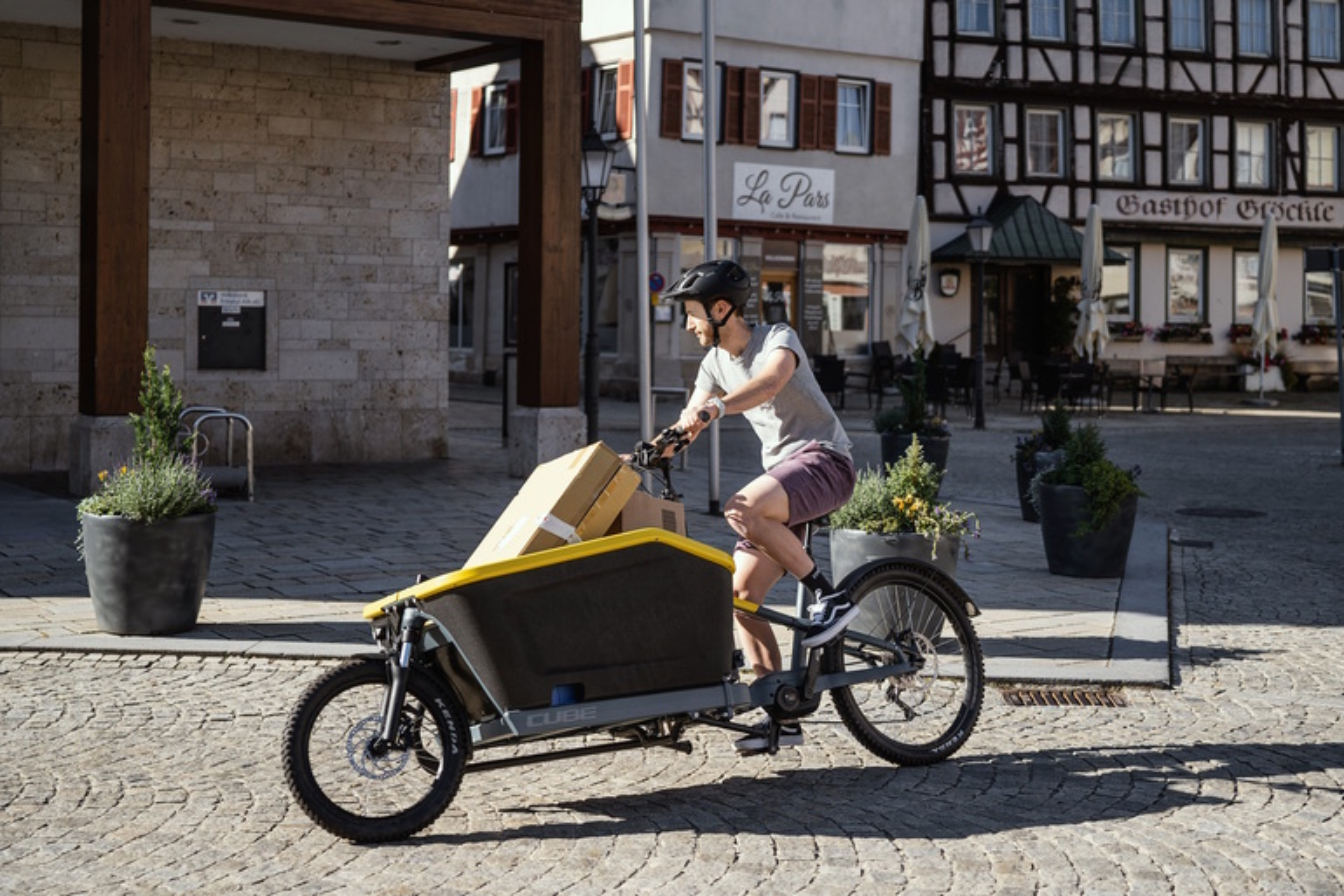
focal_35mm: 35
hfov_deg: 54.4
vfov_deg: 37.8
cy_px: 448
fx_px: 1306
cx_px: 672
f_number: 2
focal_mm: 35
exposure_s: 1/1000
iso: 50
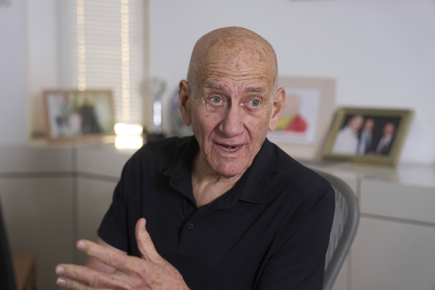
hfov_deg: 28.8
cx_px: 218
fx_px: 846
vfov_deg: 19.5
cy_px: 145
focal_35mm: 70
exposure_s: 1/200
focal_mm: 70
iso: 1000
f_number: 2.8
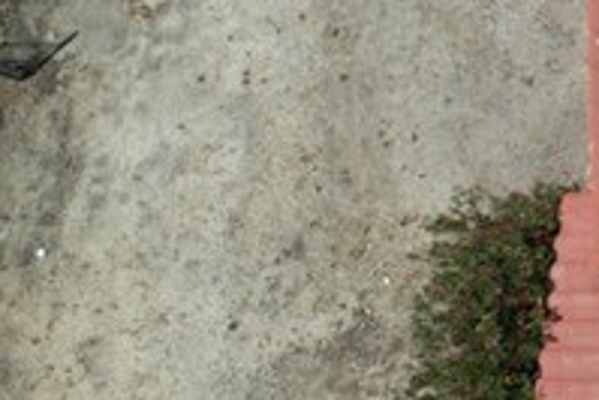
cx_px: 1367
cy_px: -8
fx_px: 1882
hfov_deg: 13.8
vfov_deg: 12.0
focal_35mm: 113
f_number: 2.8
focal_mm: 8.38
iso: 100
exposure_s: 1/2500
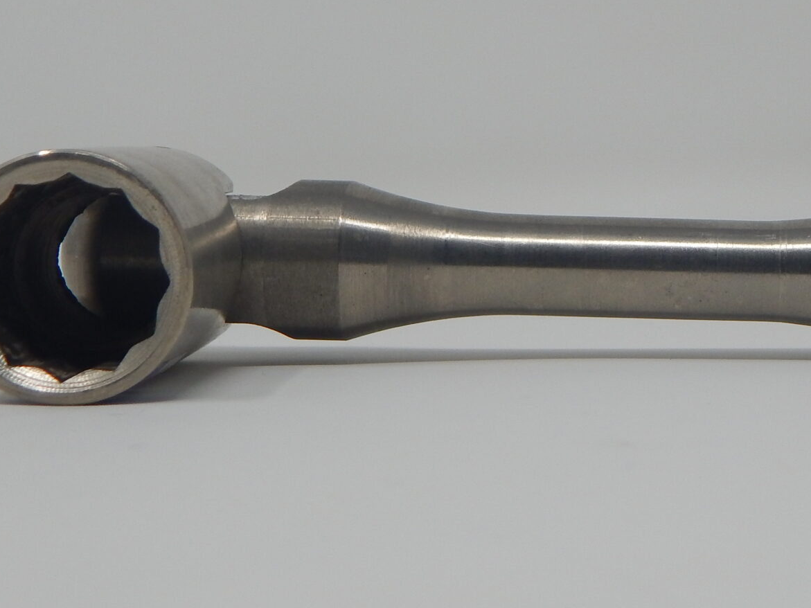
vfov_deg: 15.7
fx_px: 2202
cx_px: 754
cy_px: 187
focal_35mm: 94
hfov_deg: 20.4
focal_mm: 7.7
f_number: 3.6
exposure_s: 1/160
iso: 125
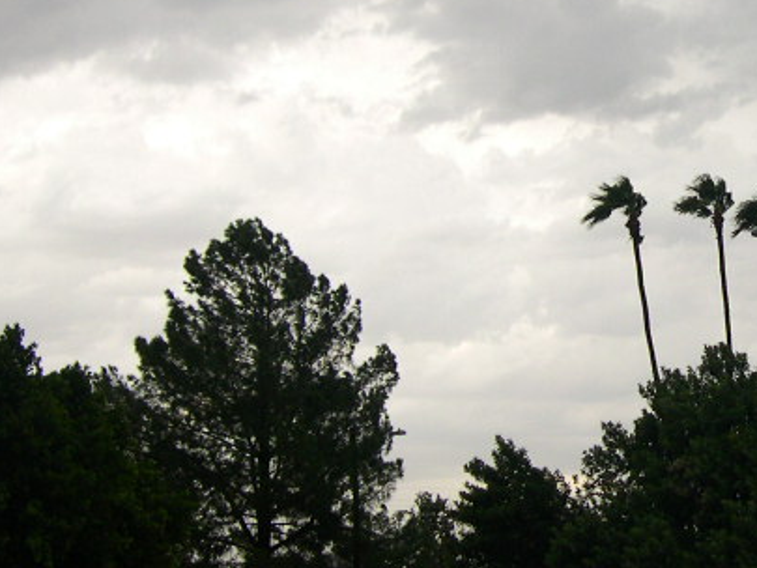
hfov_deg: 19.7
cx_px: 796
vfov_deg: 15.3
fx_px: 2100
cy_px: 121
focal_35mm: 96
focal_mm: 8
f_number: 2.8
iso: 100
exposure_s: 1/314
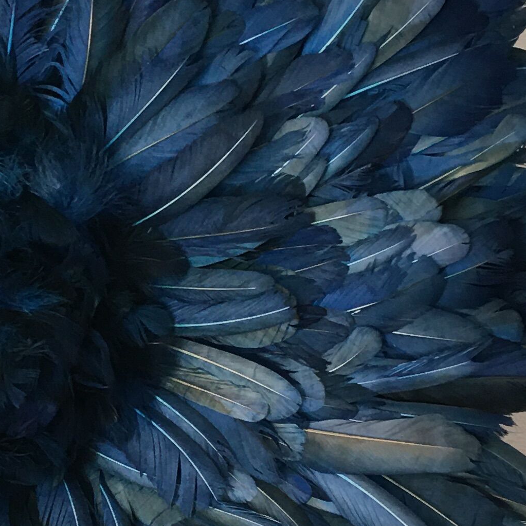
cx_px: -48
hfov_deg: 16.7
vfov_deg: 17.2
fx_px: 1736
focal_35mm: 101
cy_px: 368
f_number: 2.2
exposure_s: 1/33
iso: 32
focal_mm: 4.15
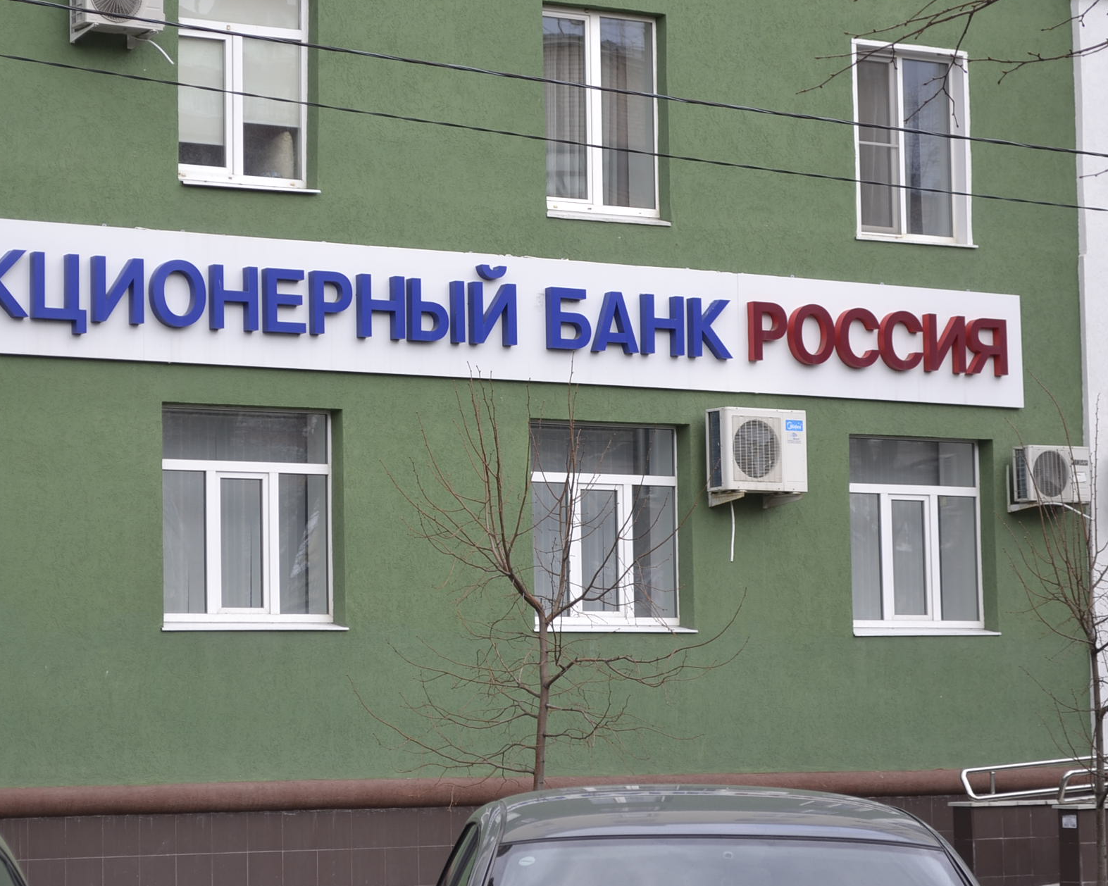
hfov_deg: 19.3
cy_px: 356
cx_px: 421
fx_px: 3246
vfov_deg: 15.5
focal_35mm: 99
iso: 100
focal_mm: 48
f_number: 6.3
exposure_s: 1/160
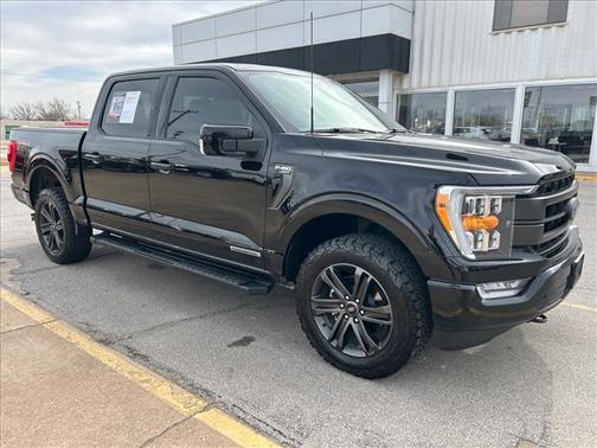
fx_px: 448
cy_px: 224
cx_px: 298
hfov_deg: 67.3
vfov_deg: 53.1
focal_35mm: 26
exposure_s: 1/1089
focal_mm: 5.7
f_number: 1.5
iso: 50
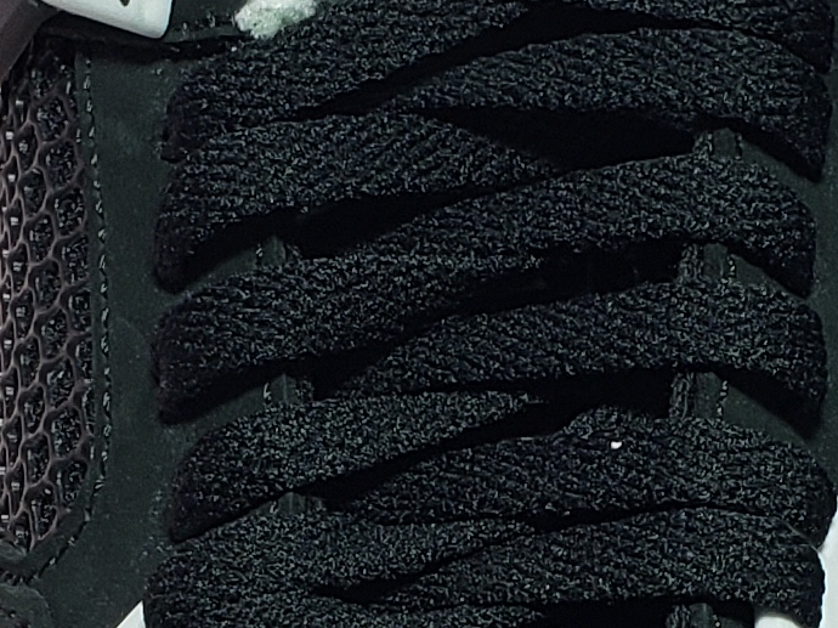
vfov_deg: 9.6
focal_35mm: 152
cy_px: 771
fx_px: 3678
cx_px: 537
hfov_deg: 13.0
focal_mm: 4.3
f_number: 2.4
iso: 50
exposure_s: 1/155
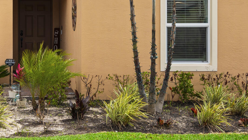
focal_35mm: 91
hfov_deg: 22.6
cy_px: 37
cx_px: 7
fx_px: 598
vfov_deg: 13.3
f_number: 10
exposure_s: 1/50
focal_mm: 32
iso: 100
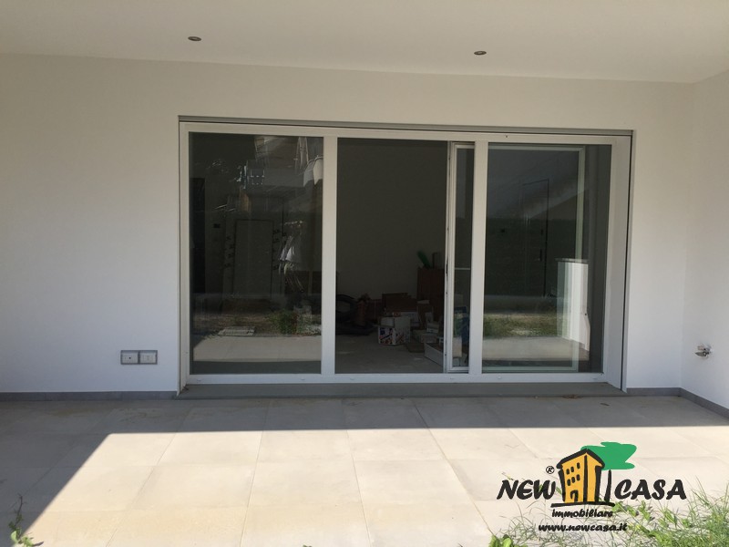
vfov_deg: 48.2
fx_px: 611
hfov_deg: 61.7
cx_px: 364
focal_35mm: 29
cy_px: 274
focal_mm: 4.15
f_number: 2.2
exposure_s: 1/1522
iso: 32
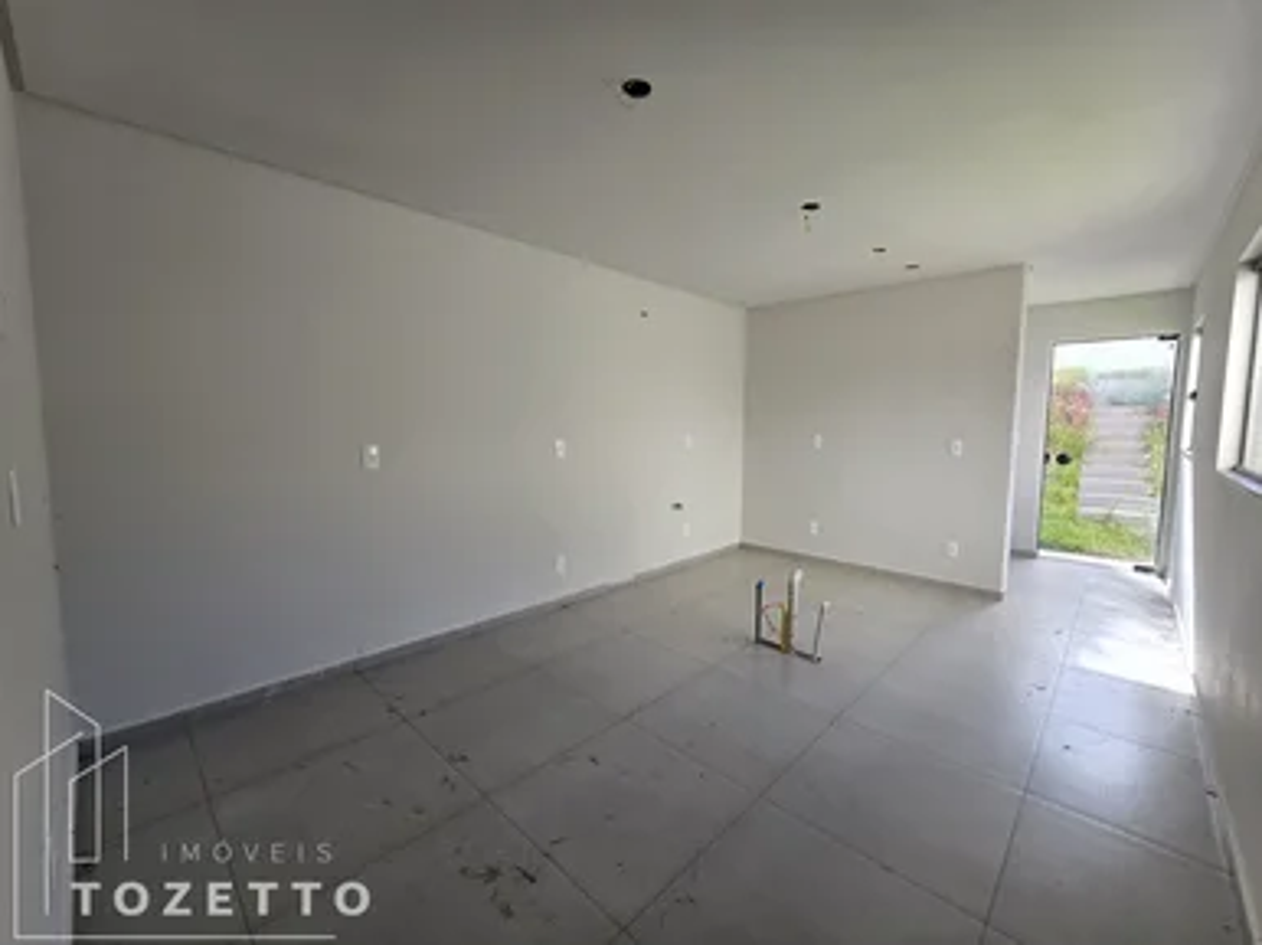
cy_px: 472
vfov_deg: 89.9
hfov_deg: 106.2
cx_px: 631
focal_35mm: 13
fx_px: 474
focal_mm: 2.2
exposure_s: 1/190
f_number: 2.2
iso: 50
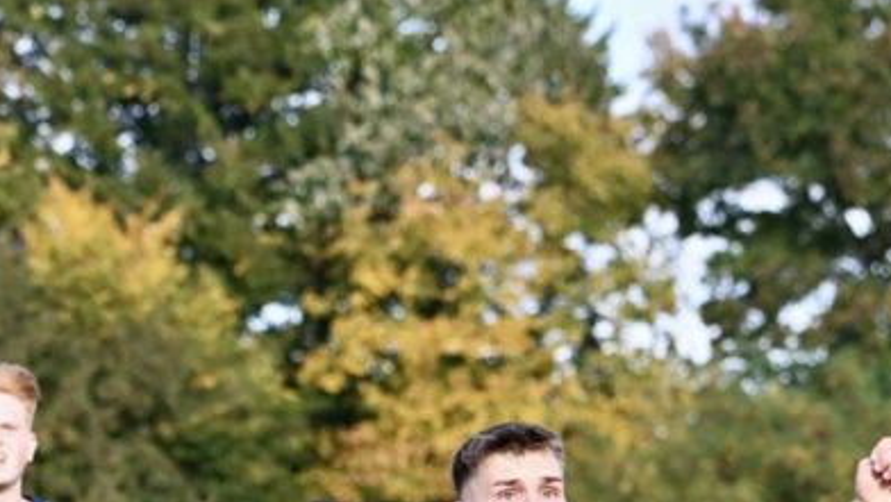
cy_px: 697
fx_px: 10023
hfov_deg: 5.1
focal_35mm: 424
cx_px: 1089
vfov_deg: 2.9
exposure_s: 1/1600
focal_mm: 155
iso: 1100
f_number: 6.3
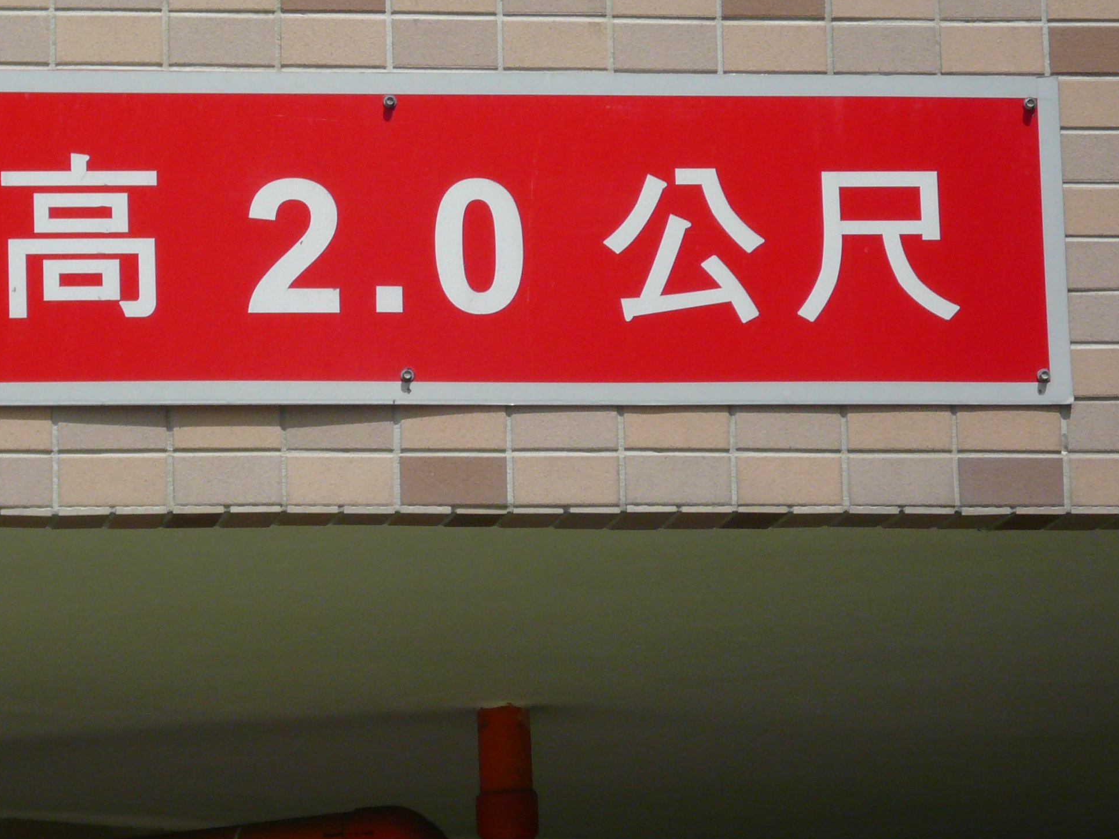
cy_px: 273
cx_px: 428
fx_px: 5237
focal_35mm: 162
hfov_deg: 12.2
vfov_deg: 9.2
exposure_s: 1/640
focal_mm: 16.8
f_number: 5.6
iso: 100
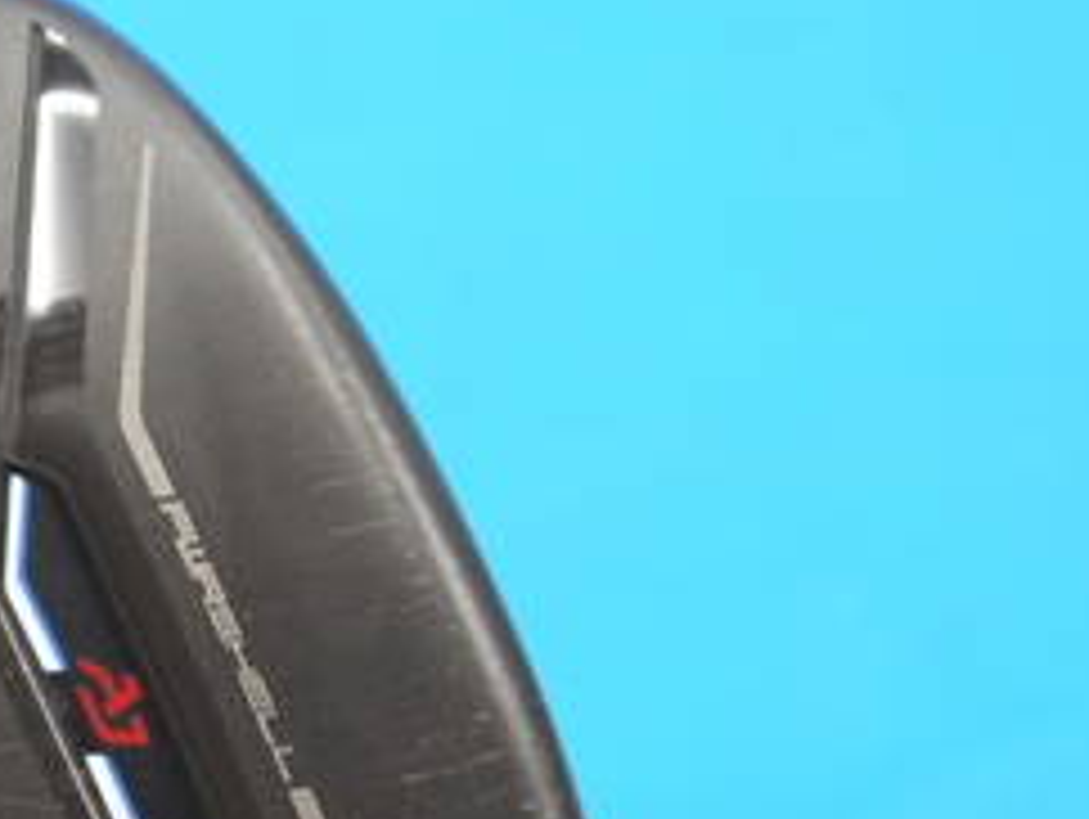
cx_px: -284
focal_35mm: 222
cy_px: 774
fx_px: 6991
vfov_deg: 6.7
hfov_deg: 8.8
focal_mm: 42
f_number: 5.6
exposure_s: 1/60
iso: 800
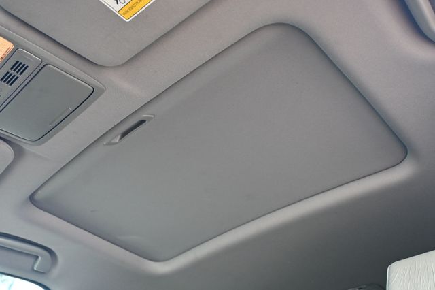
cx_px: 218
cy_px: 145
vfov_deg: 39.1
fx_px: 408
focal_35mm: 34
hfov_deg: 56.2
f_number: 4
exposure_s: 1/125
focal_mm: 22.5
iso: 400
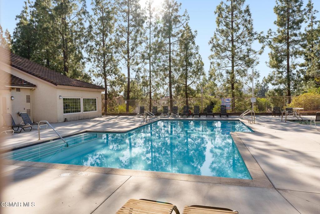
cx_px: 160
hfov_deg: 80.7
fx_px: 188
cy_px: 107
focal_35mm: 21
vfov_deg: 59.0
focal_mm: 21.2
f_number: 8
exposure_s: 1/400
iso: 160
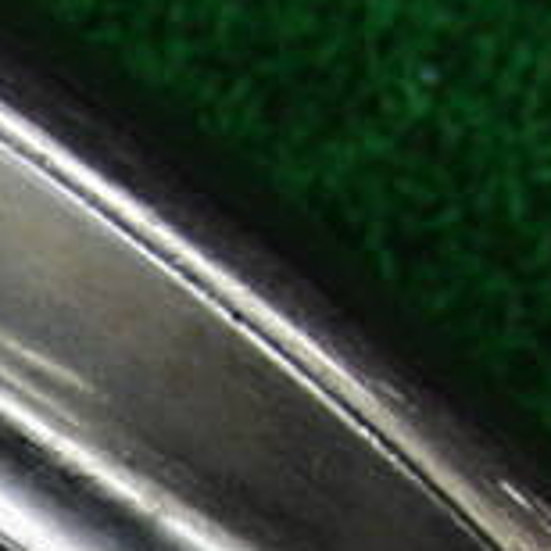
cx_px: -322
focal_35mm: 136
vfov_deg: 12.7
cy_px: 565
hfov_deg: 12.1
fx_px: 2449
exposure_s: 1/80
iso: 250
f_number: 3.6
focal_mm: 6.42
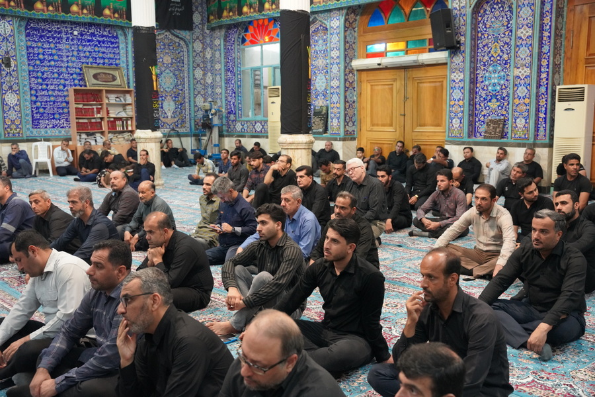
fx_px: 628
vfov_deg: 35.1
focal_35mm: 38
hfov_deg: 50.7
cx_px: 298
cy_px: 198
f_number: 4
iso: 6400
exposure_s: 1/160
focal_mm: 38
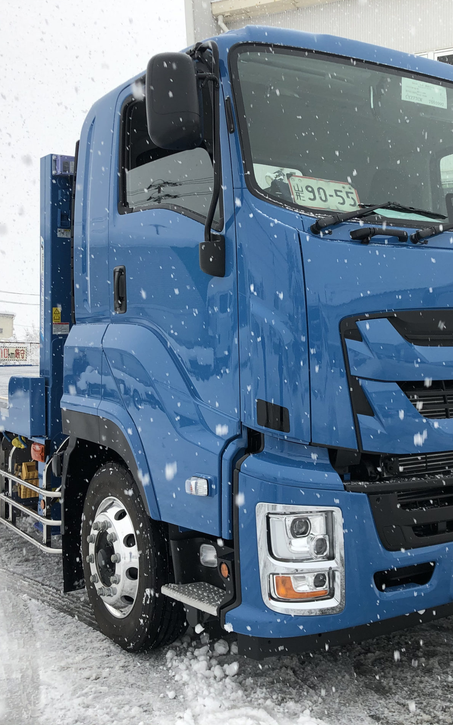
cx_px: 265
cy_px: 359
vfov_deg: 49.3
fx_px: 790
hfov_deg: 31.9
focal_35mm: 40
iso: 20
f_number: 1.8
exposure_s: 1/226
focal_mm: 4
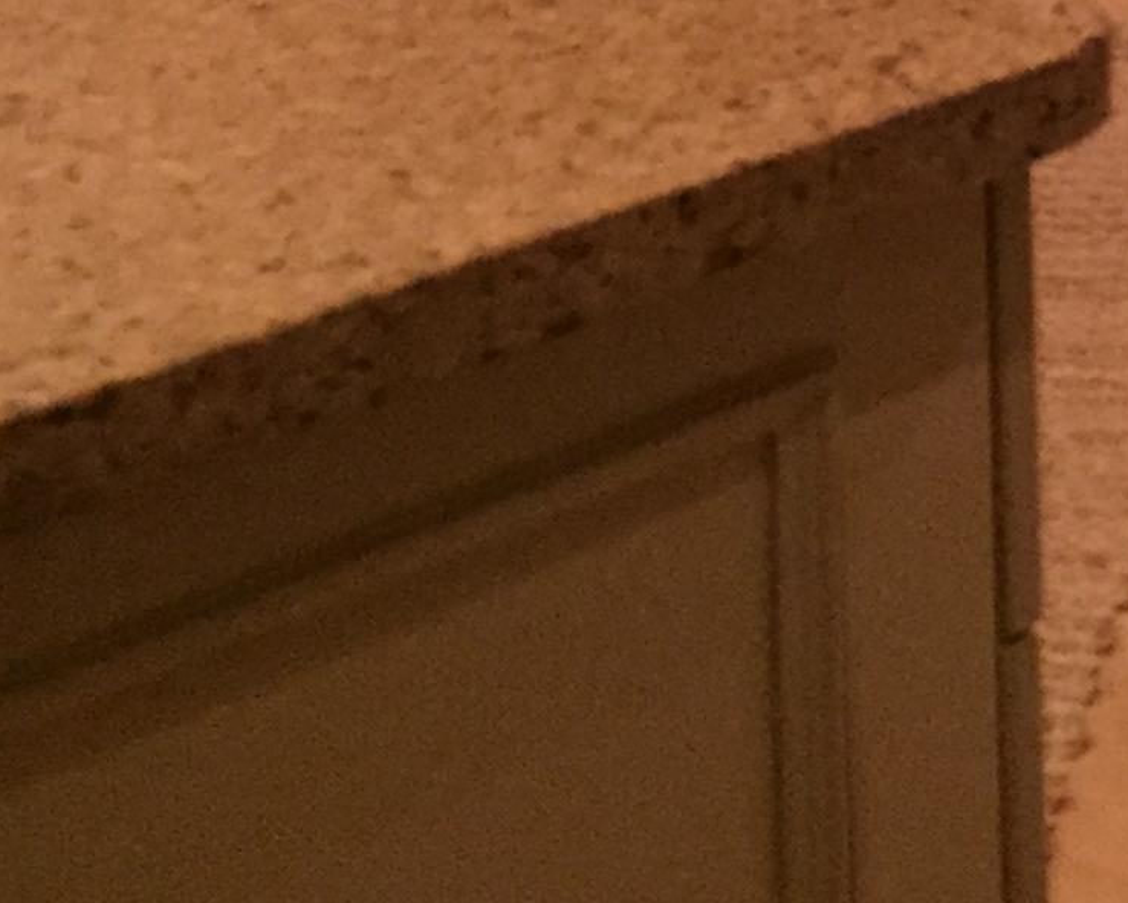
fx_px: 3841
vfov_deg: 12.4
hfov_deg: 15.2
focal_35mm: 115
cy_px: -678
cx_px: 1776
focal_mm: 4.15
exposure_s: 1/15
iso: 640
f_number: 2.2
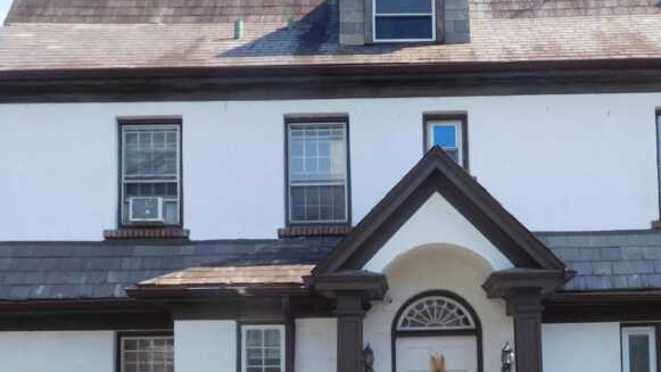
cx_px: 419
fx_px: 841
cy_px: 350
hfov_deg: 42.5
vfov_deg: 24.1
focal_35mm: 48
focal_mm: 4.5
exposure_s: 1/500
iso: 125
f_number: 3.4
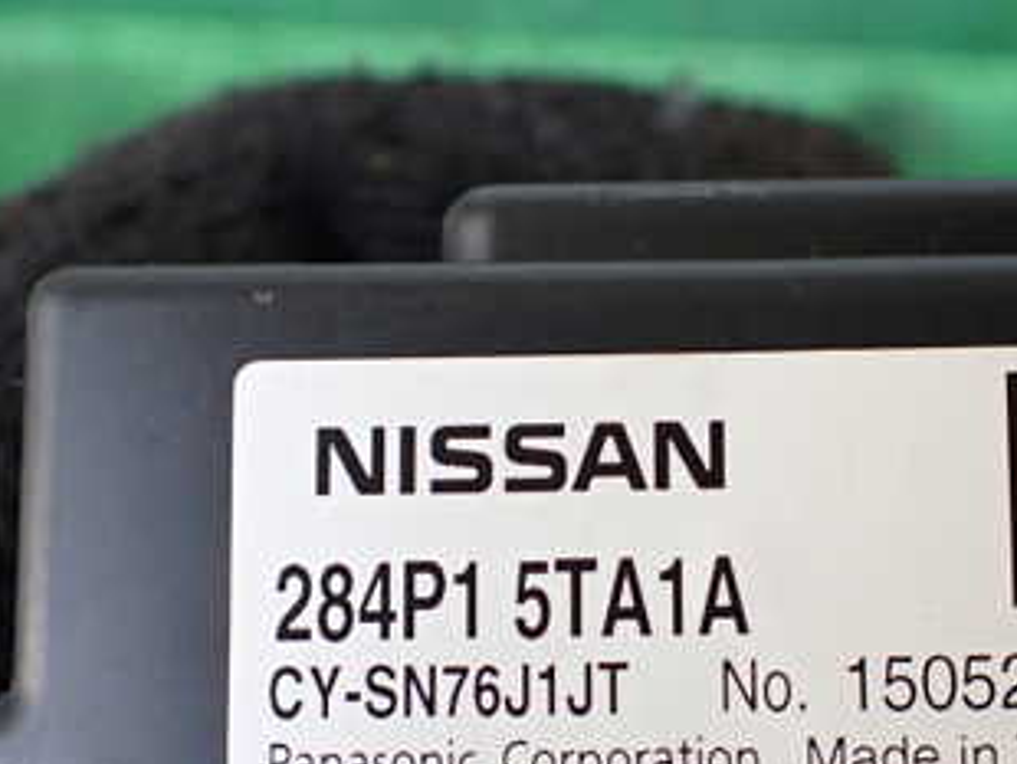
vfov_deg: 25.1
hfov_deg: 32.9
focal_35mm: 58
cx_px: 692
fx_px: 1705
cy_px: 525
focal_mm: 5.4
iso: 200
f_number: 2.3
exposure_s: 1/125
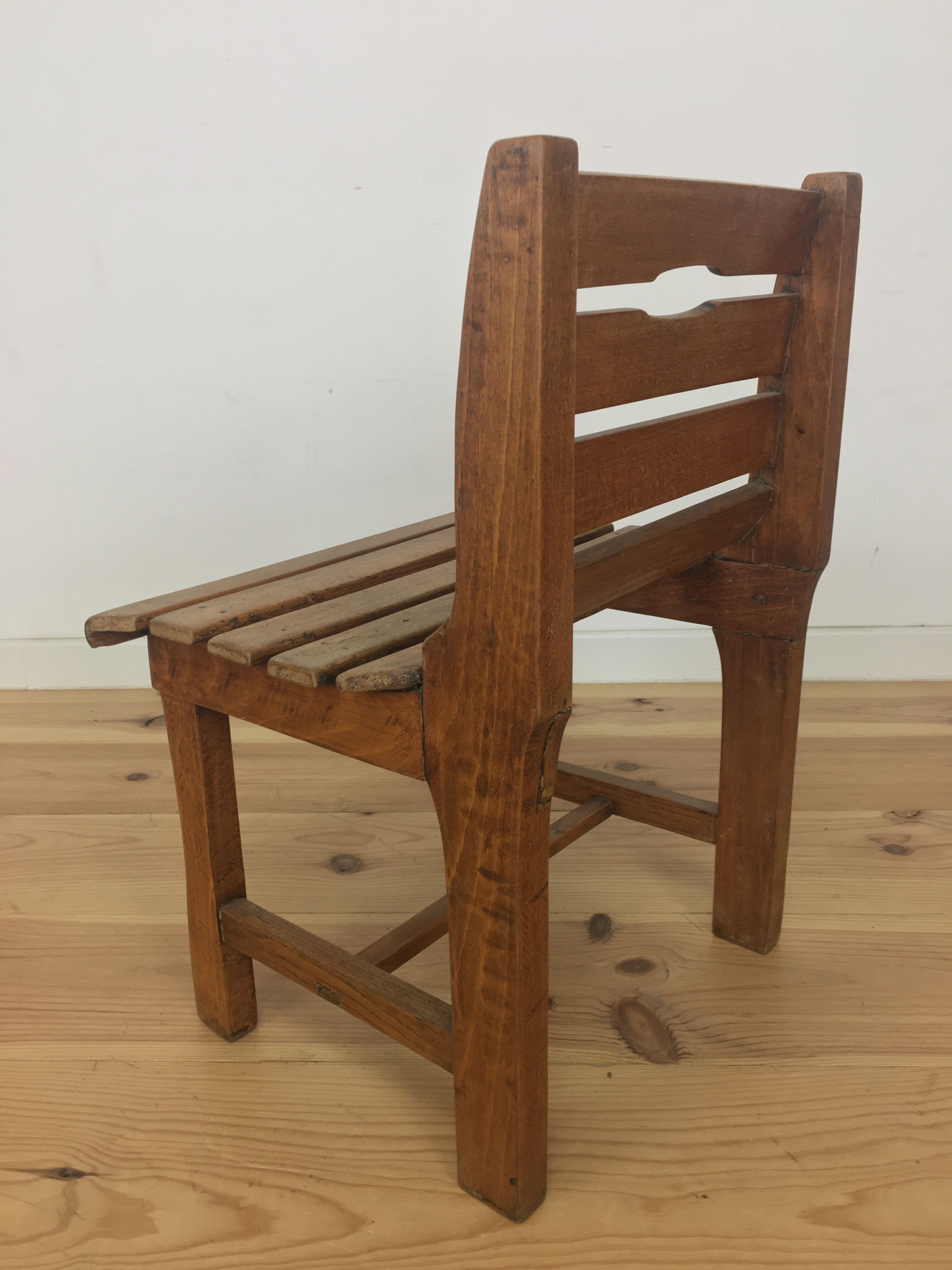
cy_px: 635
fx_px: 1063
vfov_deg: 61.7
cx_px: 476
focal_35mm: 29
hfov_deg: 48.2
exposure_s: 1/33
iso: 40
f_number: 2.2
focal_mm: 4.15
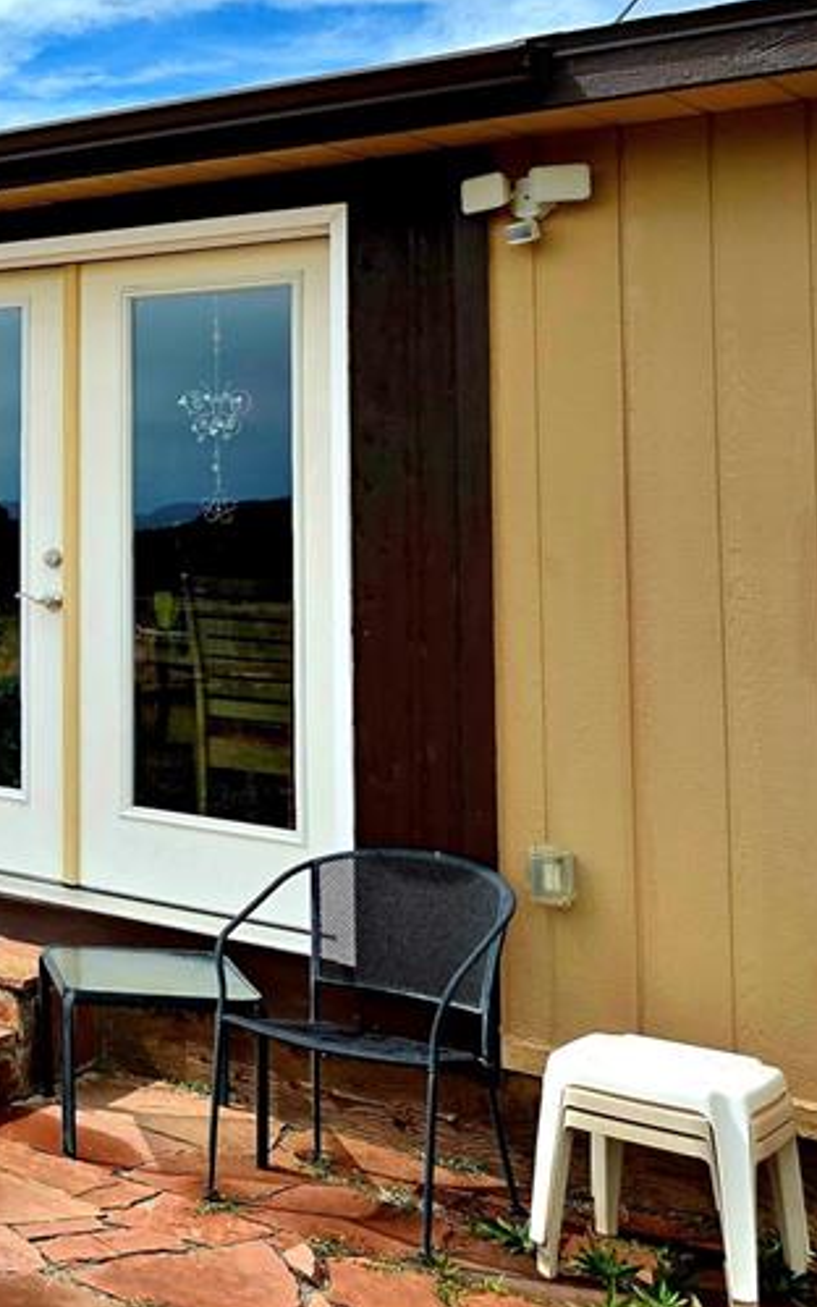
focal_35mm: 50
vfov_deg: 39.5
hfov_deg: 21.8
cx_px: -390
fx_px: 1781
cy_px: 368
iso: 64
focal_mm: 6.3
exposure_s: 1/10000
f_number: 1.7
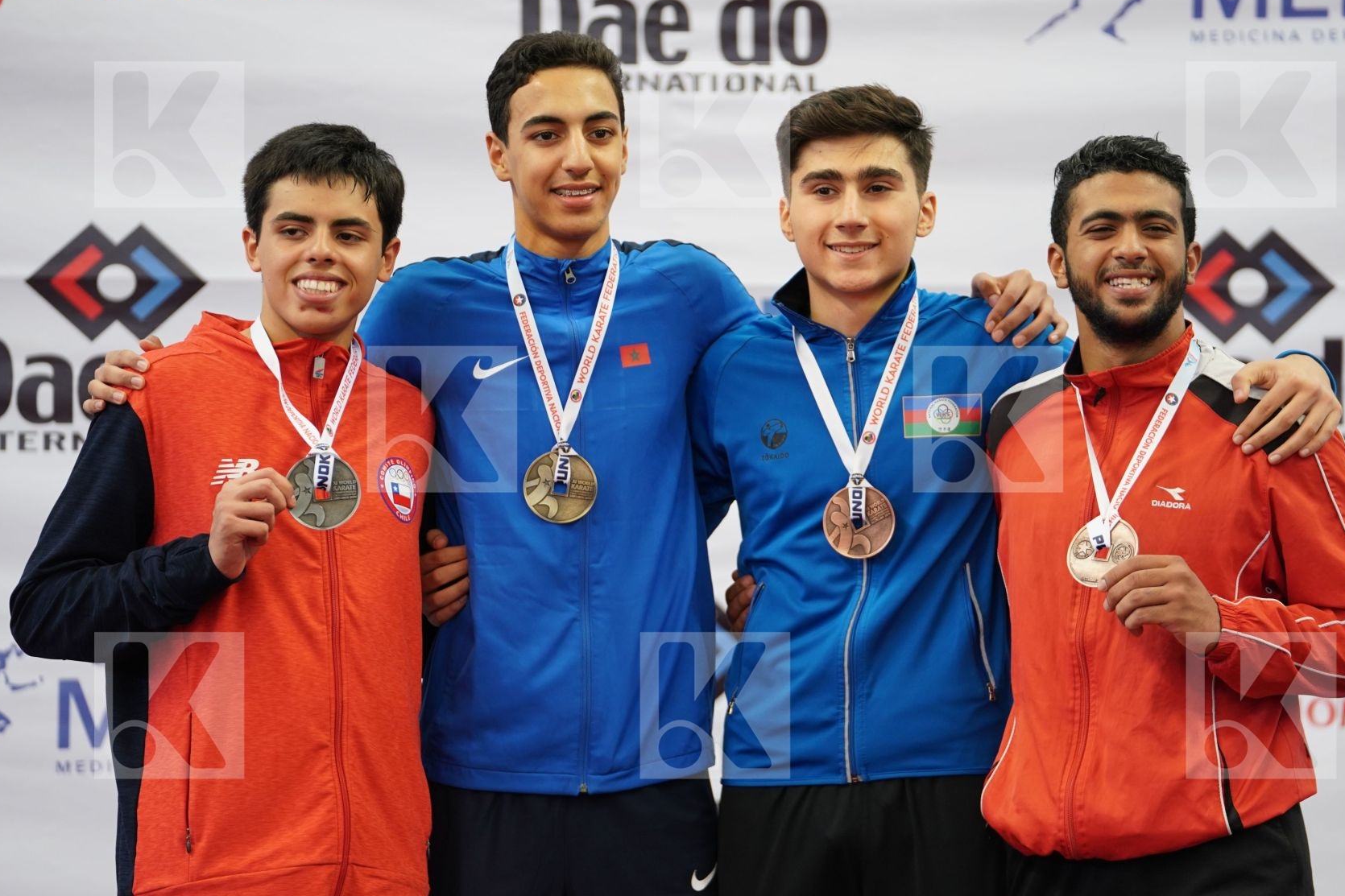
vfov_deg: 8.3
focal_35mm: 166
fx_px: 6201
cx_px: 715
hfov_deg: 12.4
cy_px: 419
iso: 800
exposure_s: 1/200
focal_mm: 154
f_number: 2.8
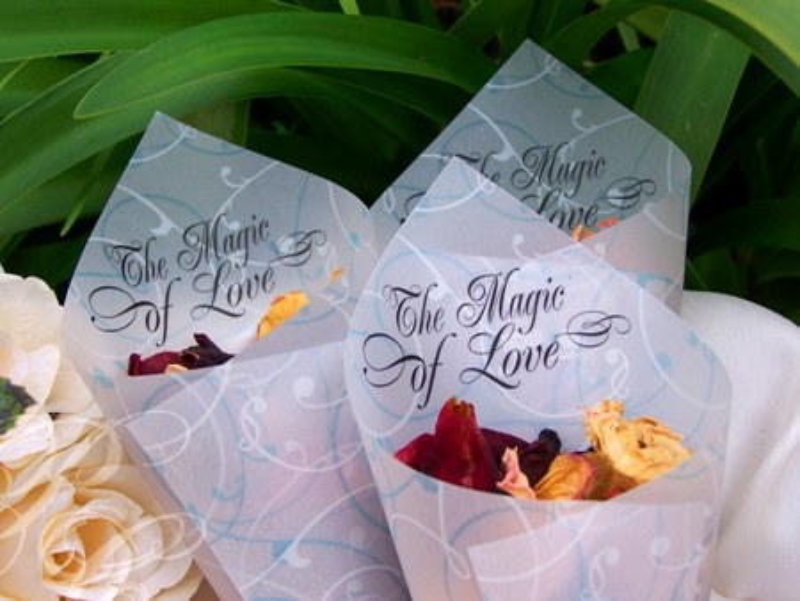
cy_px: 300
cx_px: 400
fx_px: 1364
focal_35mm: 59
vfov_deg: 24.8
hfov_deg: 32.7
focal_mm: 9.8
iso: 80
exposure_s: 1/500
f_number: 3.1
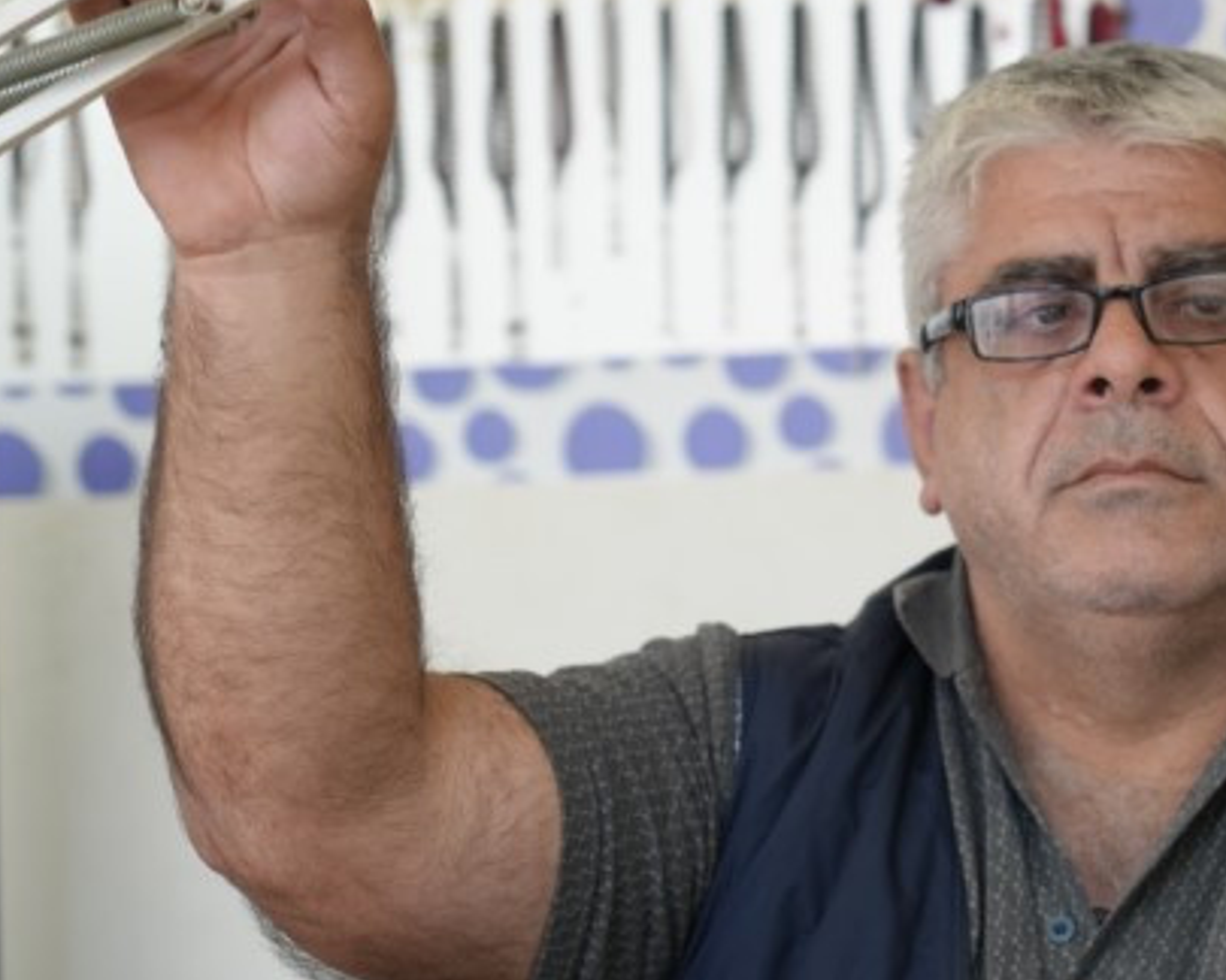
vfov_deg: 16.2
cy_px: 354
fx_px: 3447
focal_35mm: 95
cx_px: 975
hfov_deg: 20.0
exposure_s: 1/200
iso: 320
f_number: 4
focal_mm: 57
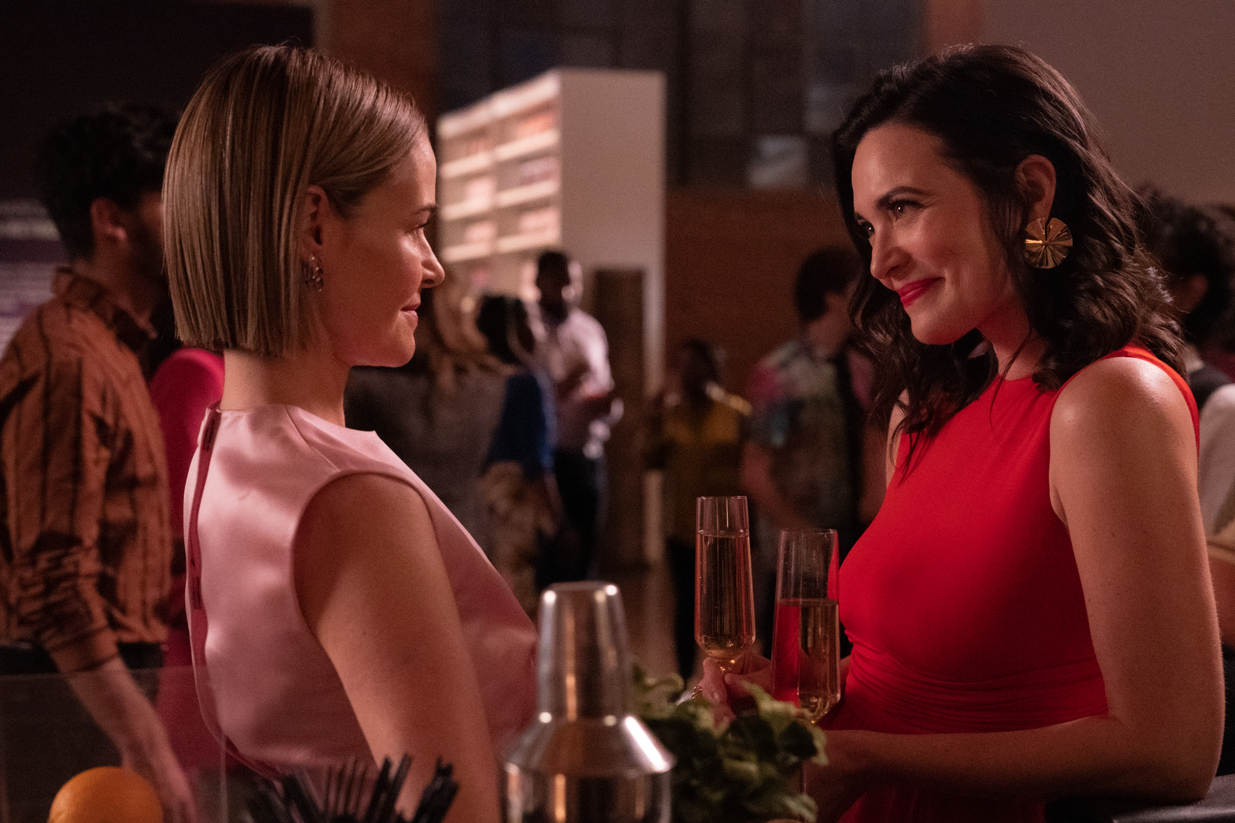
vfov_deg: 19.4
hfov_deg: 28.8
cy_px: 483
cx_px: 605
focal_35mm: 70
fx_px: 2401
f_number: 4
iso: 12800
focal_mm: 58
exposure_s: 1/100
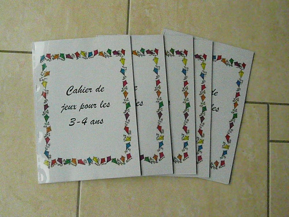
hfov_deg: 47.9
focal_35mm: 39
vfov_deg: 36.8
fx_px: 326
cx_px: 144
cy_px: 108
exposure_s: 1/1000
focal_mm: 6.4
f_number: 9
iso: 3200
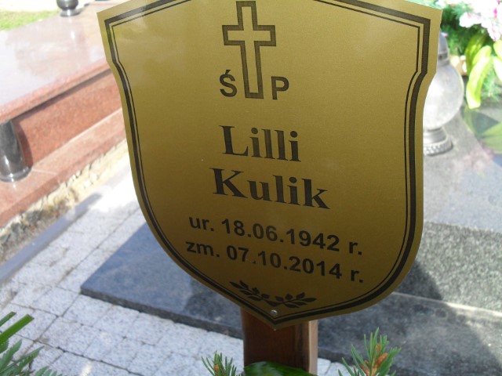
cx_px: 251
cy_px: 188
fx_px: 508
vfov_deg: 40.7
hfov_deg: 52.6
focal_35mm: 35
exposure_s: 1/250
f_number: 3.2
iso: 100
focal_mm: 6.3
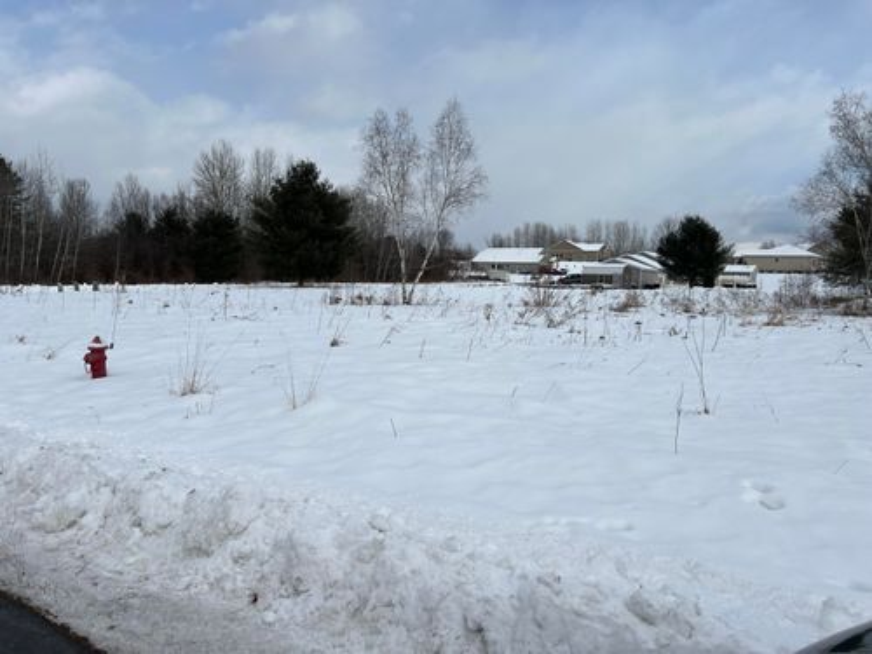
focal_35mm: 26
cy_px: 327
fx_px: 655
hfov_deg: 67.3
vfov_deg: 53.1
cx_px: 436
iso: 50
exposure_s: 1/10309
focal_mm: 5.7
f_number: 1.5
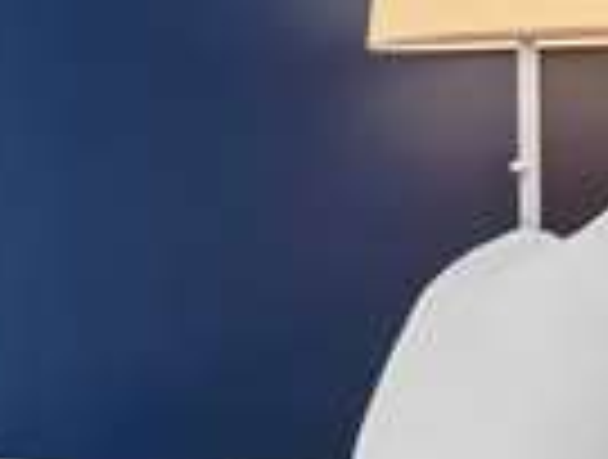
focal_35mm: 109
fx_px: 1920
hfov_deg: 12.0
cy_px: 338
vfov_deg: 13.6
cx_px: -1079
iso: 400
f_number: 8
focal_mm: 10
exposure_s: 1/15
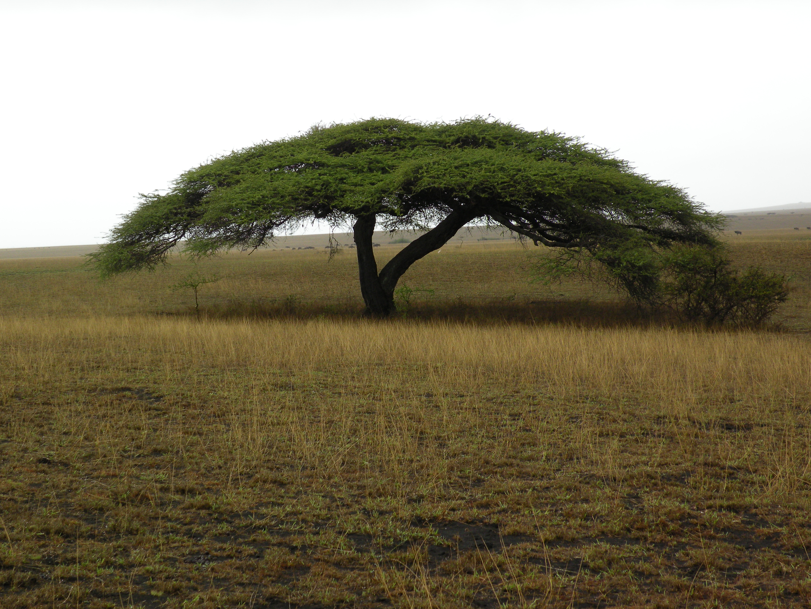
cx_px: 406
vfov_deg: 19.4
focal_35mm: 76
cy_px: 304
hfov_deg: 25.7
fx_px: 1781
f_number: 4.5
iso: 64
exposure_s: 1/135
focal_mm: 13.4
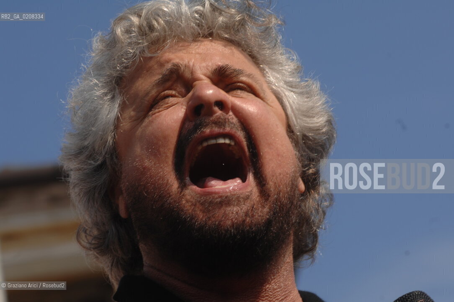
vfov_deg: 9.1
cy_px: 151
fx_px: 1889
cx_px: 227
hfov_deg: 13.7
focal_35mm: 150
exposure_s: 1/320
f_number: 8
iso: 100
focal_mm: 100
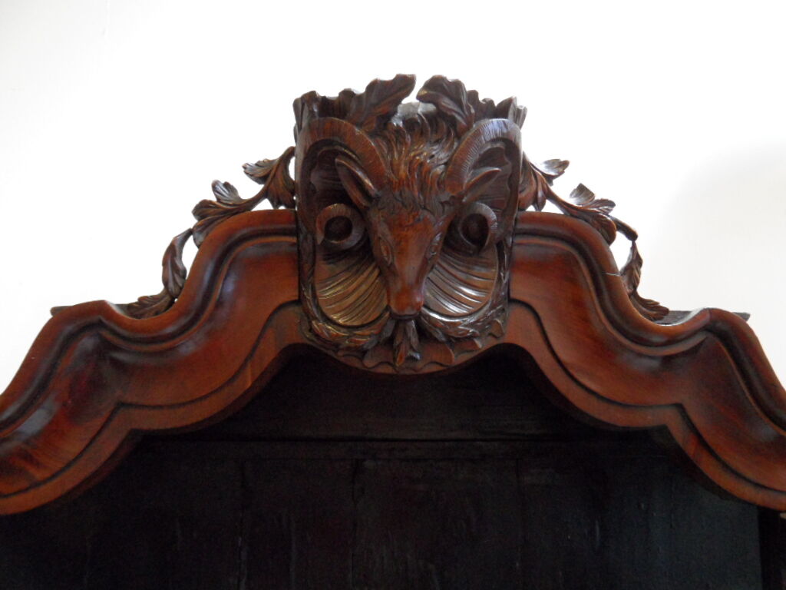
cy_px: 295
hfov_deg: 71.6
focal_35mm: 24
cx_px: 393
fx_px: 545
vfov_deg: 56.8
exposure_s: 1/15
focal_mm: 3.9
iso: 400
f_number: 3.2
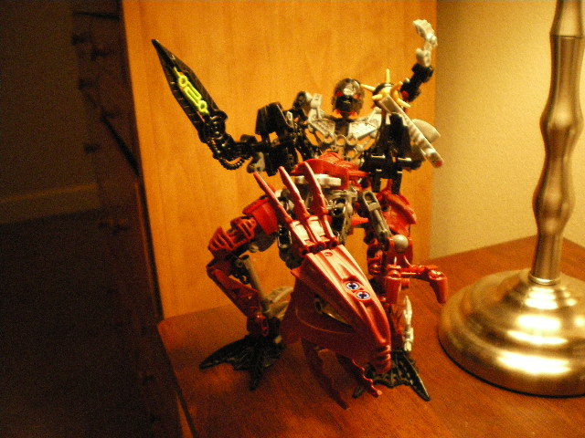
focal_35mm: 36
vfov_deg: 39.7
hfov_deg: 51.4
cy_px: 219
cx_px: 292
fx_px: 608
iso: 800
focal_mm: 6.3
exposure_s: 1/40
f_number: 3.1
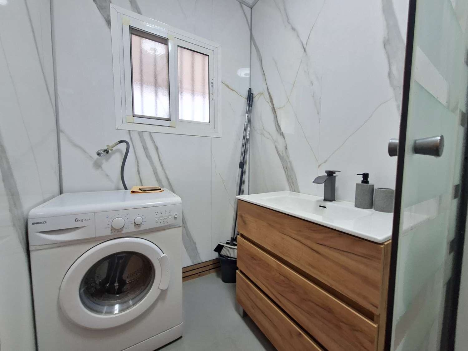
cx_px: 234
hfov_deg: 106.2
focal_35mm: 13
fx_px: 176
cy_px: 176
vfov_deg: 89.9
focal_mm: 1.74
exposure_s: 1/25
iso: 200
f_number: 2.2
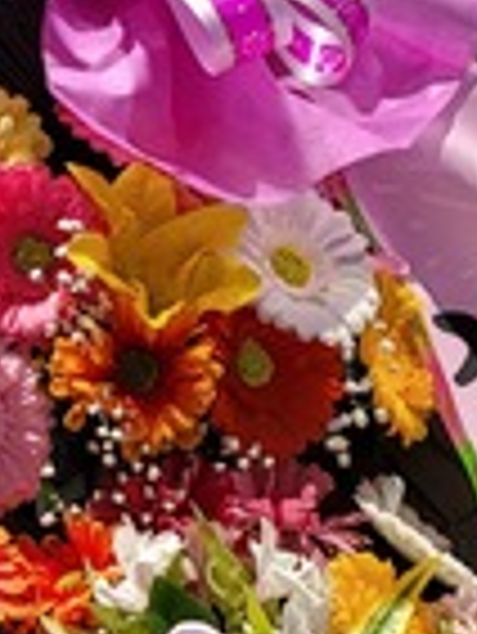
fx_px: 2697
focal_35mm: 147
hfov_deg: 9.9
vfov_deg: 12.5
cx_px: 590
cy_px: 1039
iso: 125
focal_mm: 5.4
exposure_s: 1/120
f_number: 1.8
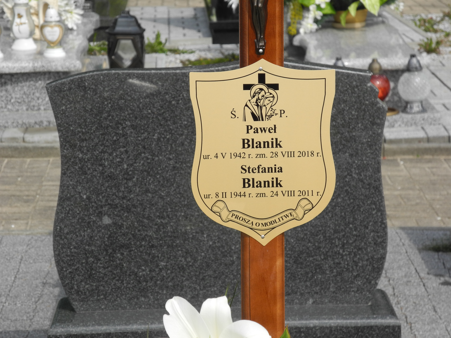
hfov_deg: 14.6
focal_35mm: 135
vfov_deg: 11.0
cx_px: 226
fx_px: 1759
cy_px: 169
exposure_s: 1/800
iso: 100
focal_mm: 28.9
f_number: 5
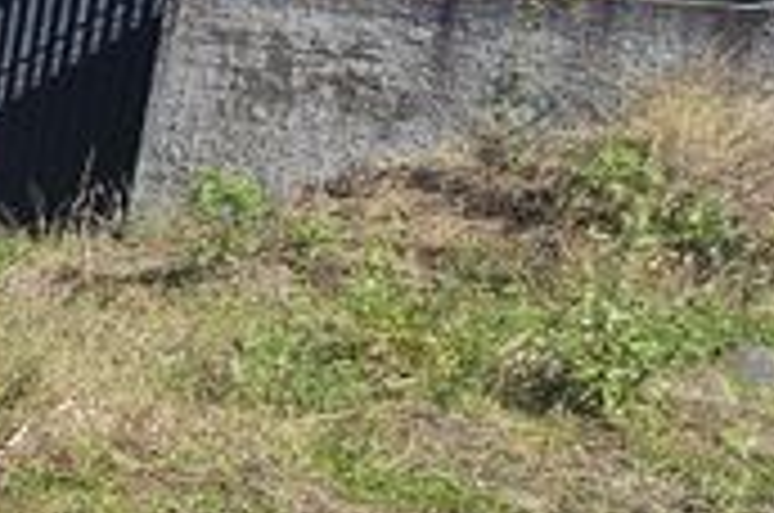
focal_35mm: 63
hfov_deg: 17.9
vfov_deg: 21.4
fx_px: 1352
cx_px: -860
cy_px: 148
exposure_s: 1/1457
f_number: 2.2
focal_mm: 2.2
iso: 50
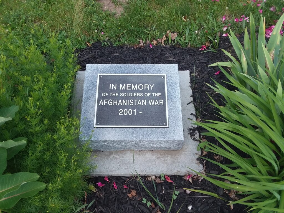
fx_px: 238
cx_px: 142
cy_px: 106
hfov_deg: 61.7
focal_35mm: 29
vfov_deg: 48.2
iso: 40
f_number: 1.9
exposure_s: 1/364
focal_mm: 2.47
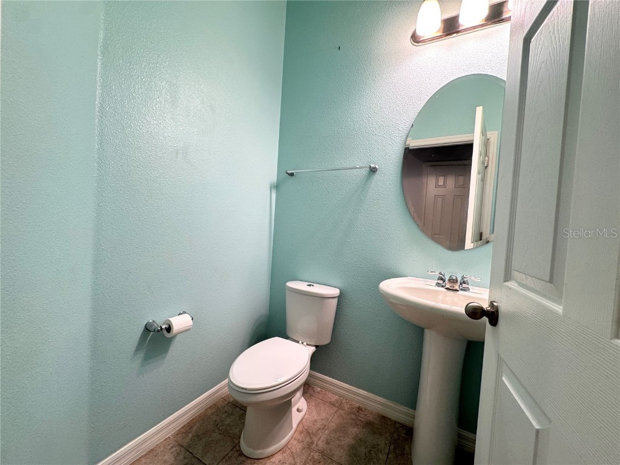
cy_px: 232
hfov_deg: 102.1
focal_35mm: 14
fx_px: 251
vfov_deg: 85.7
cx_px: 310
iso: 160
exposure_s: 1/60
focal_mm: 2.22
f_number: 2.2
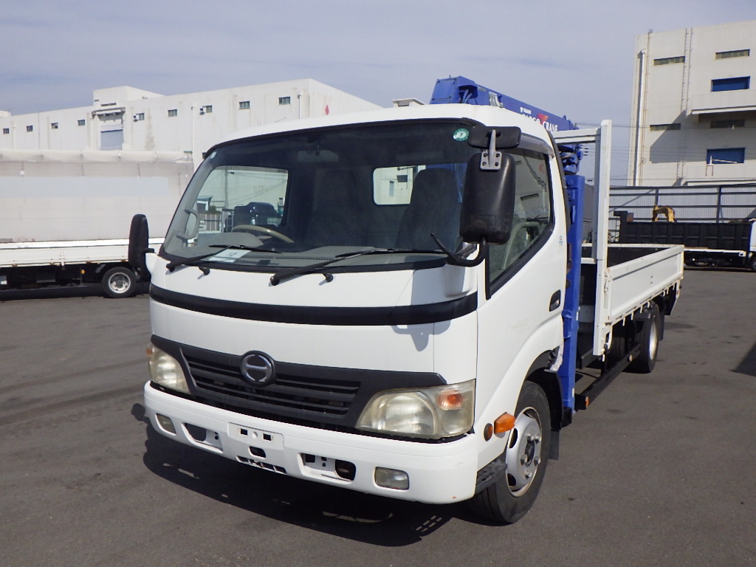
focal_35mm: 28
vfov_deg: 49.7
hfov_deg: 63.4
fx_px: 612
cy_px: 284
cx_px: 378
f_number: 4.2
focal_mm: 5
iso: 250
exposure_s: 1/3200
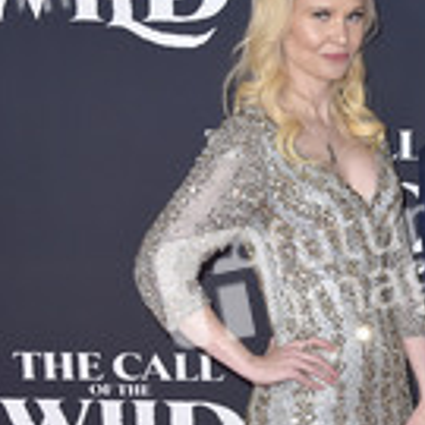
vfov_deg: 15.1
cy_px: 431
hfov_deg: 15.2
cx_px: 411
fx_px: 1570
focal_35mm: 113
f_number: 7.1
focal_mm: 45
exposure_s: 1/250
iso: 320
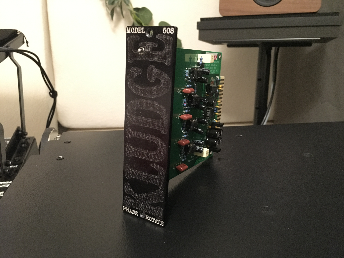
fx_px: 288
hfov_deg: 61.7
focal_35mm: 29
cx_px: 172
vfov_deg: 48.2
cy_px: 129
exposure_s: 1/17
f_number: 2.2
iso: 640
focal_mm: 4.15
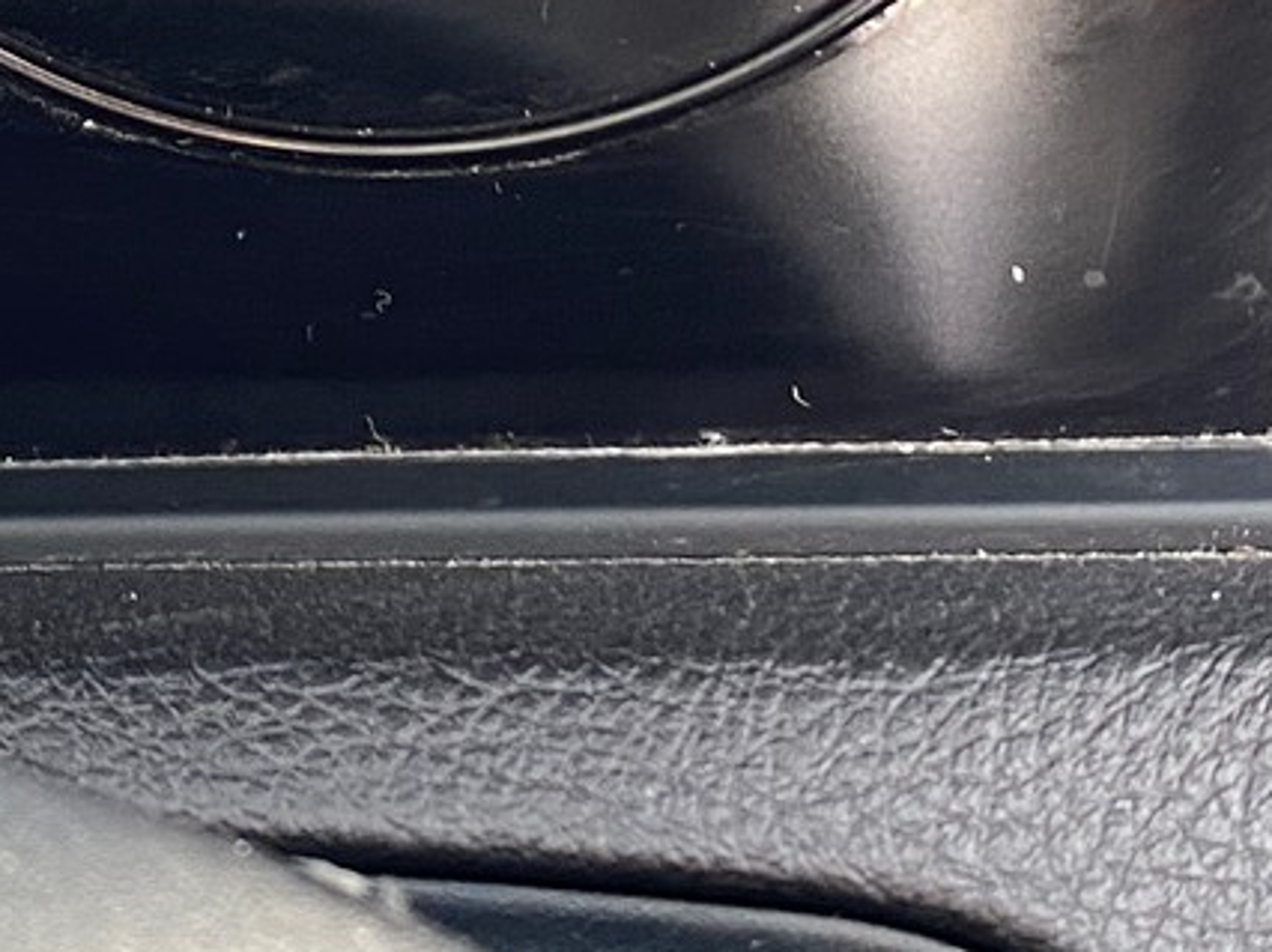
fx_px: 4591
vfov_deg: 11.4
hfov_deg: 15.5
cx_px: -12
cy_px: -442
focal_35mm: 125
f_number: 1.8
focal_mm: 4.25
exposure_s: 1/79
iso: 125
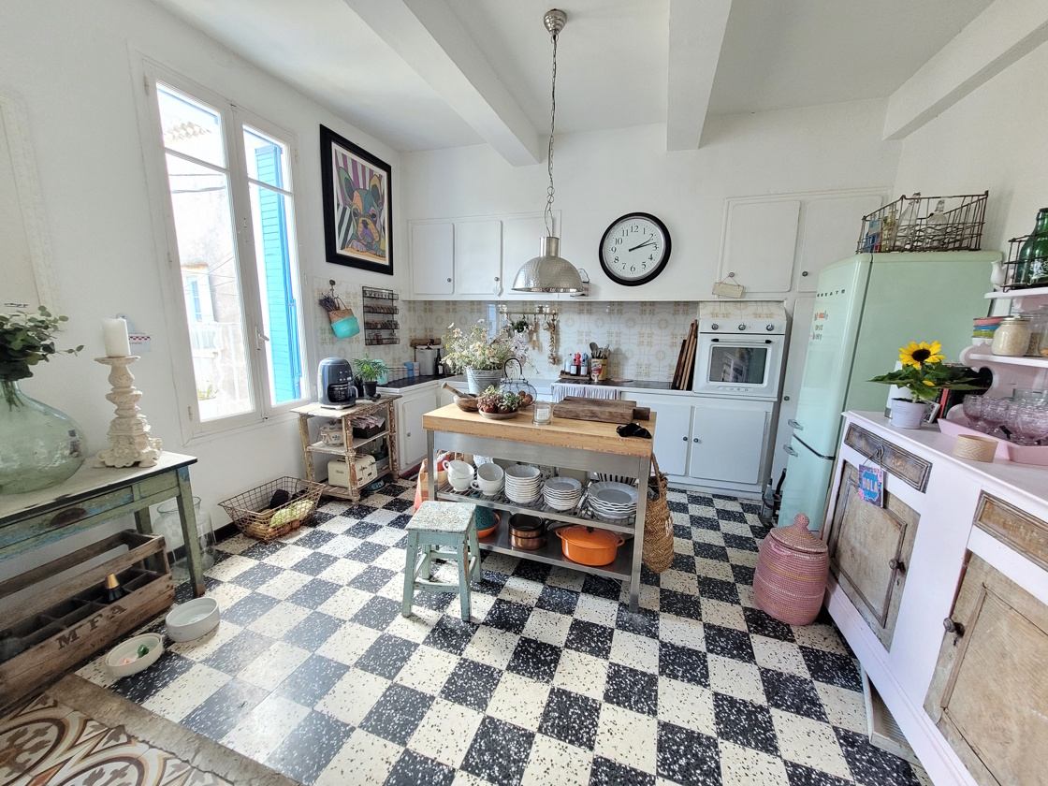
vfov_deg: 89.9
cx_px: 524
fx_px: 394
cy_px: 393
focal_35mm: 13
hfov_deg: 106.2
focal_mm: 1.74
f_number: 2.2
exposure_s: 1/50
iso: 320
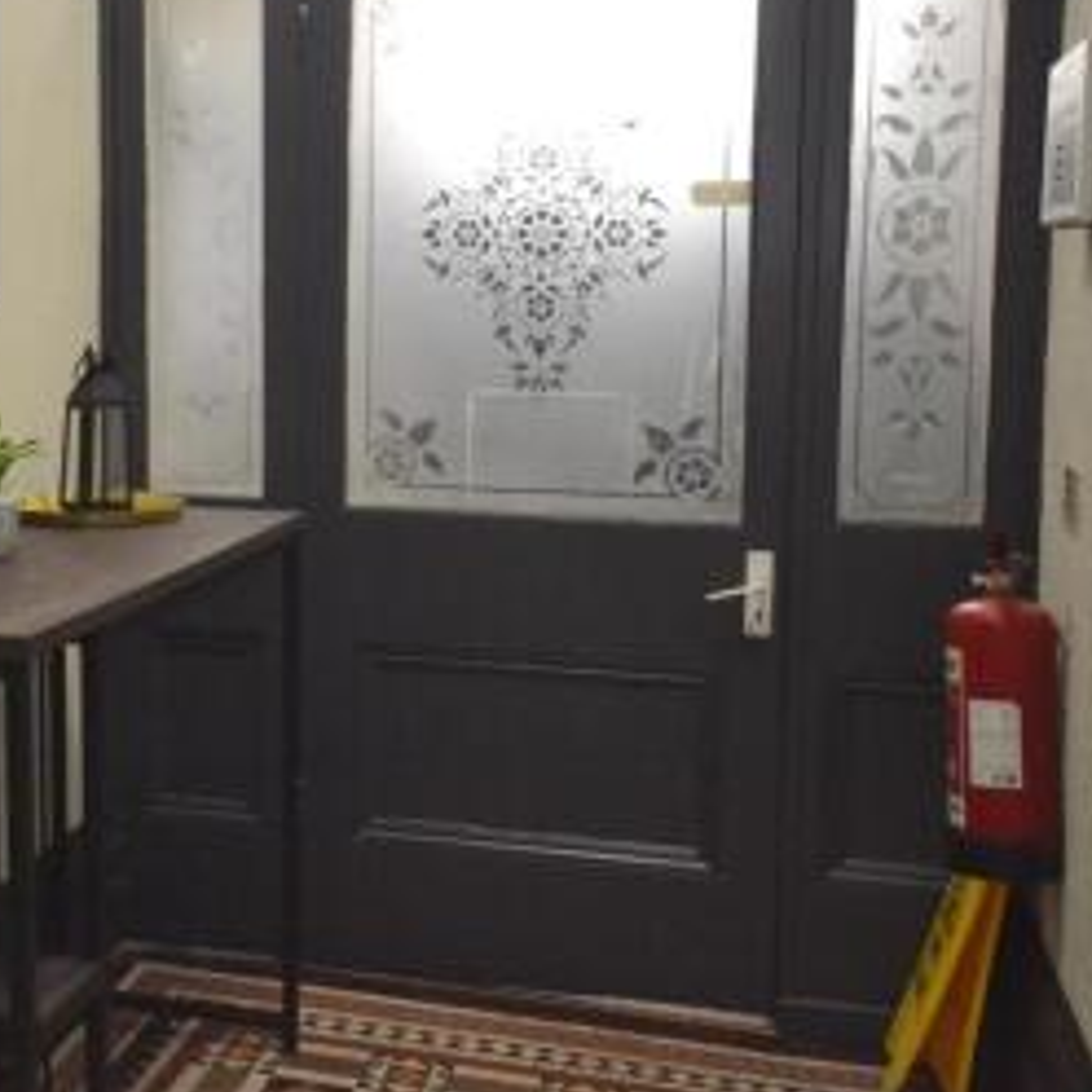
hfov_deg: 33.6
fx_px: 1749
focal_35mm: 49
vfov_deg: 34.5
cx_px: 203
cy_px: 421
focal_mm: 20
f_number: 5.6
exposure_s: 1/60
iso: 3200
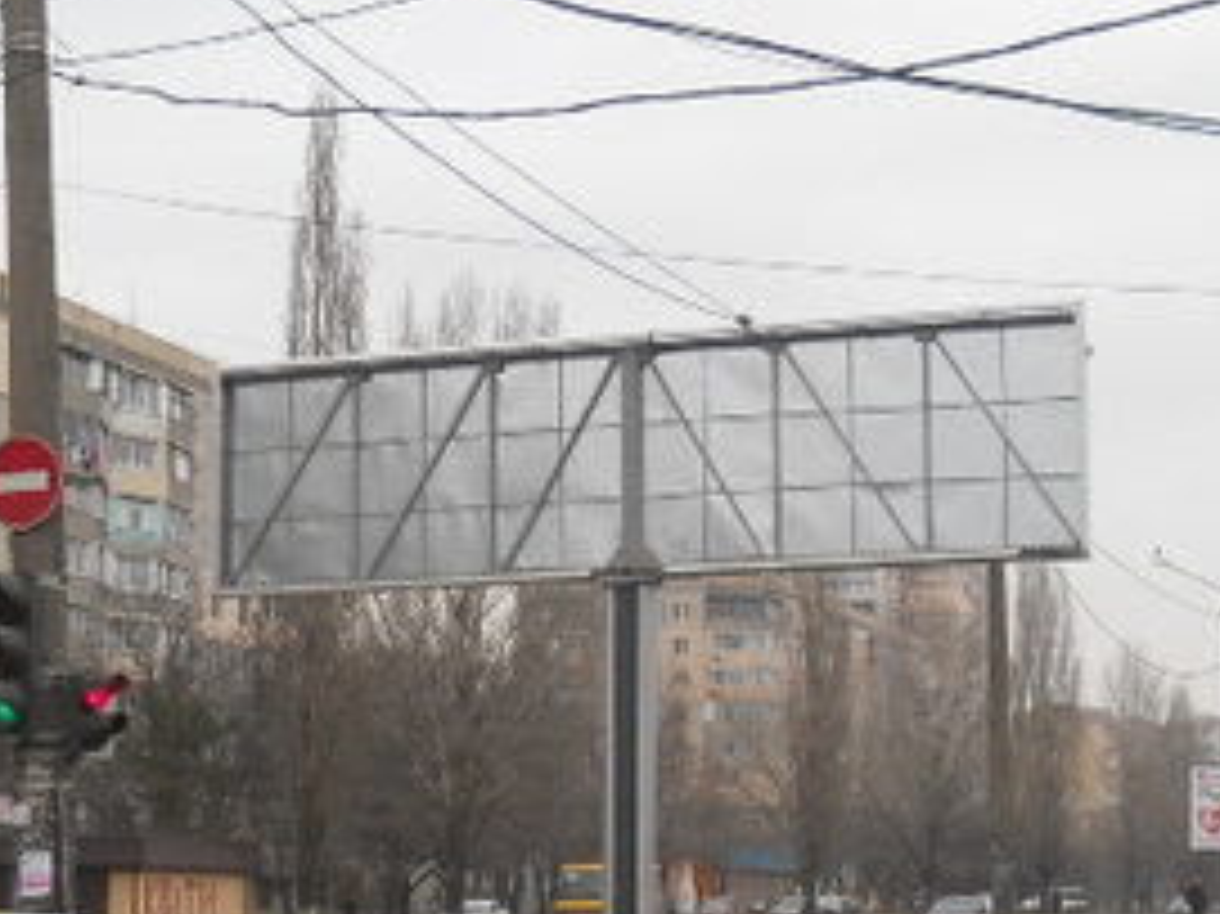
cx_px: 578
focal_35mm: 84
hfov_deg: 23.3
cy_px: 720
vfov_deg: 17.4
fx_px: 2959
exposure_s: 1/60
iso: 80
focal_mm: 6.72
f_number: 3.1
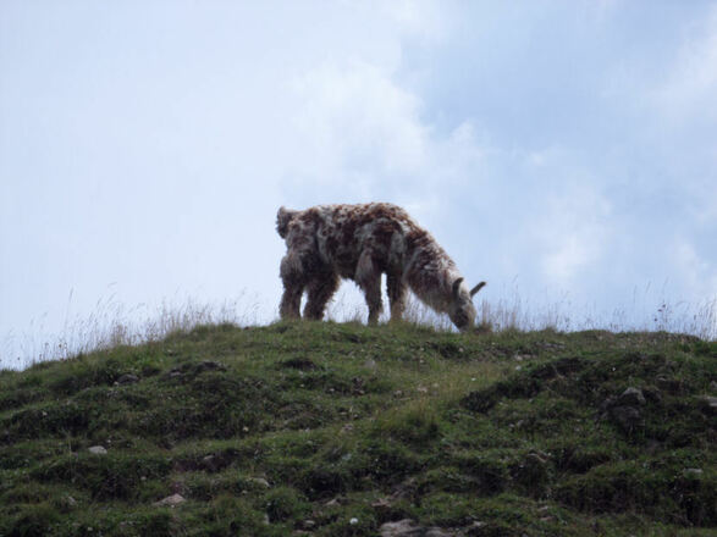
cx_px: 358
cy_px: 268
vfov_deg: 11.9
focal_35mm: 125
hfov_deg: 15.8
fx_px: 2589
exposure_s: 1/500
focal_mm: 22.5
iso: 80
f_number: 6.3
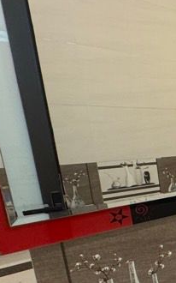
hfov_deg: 16.3
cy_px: 202
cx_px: 396
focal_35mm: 46
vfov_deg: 42.5
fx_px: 353
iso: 200
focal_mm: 2.22
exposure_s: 1/50
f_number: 2.2
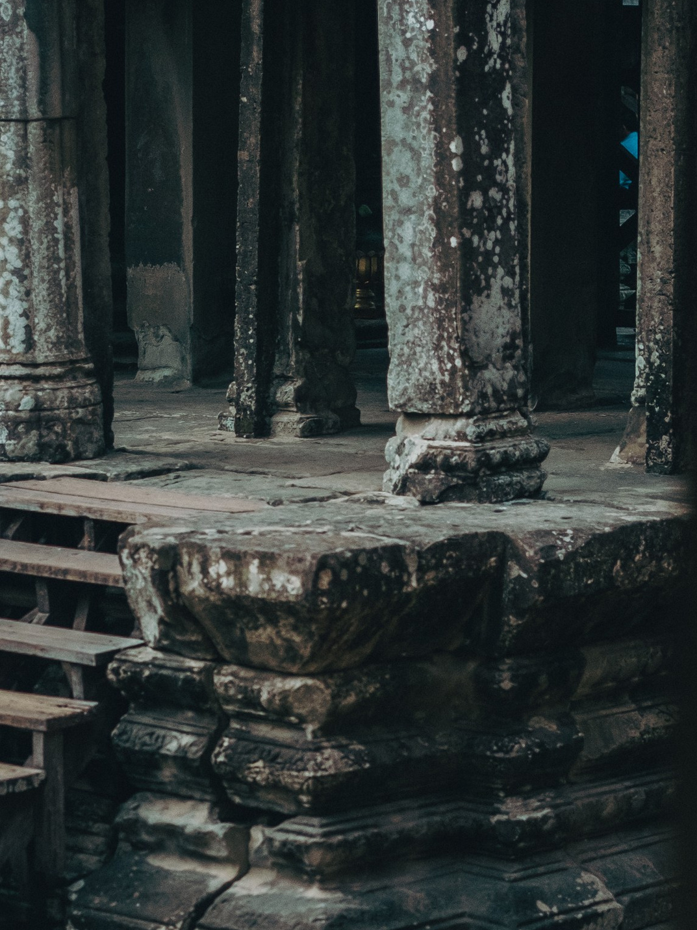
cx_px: 286
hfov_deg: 11.5
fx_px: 3464
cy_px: 822
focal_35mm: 129
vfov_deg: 15.1
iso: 800
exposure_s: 1/5000
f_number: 1.4
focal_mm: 33
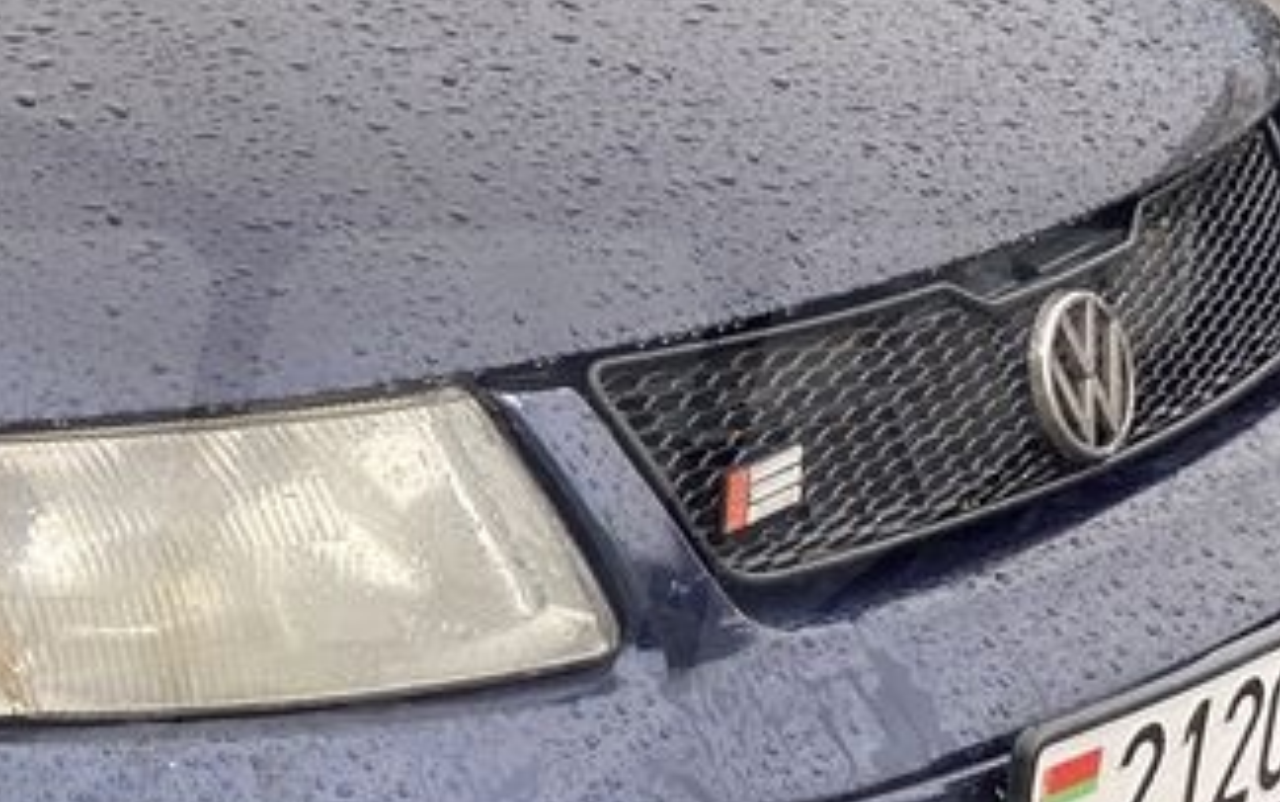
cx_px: -632
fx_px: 3561
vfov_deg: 12.8
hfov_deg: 18.2
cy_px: 486
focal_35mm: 102
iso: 80
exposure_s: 1/122
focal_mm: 4.25
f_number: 1.8
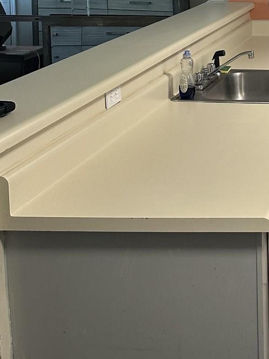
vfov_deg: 26.0
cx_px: 358
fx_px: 746
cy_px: 26
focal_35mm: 72
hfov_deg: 18.8
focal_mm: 6.86
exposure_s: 1/120
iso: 160
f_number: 1.78
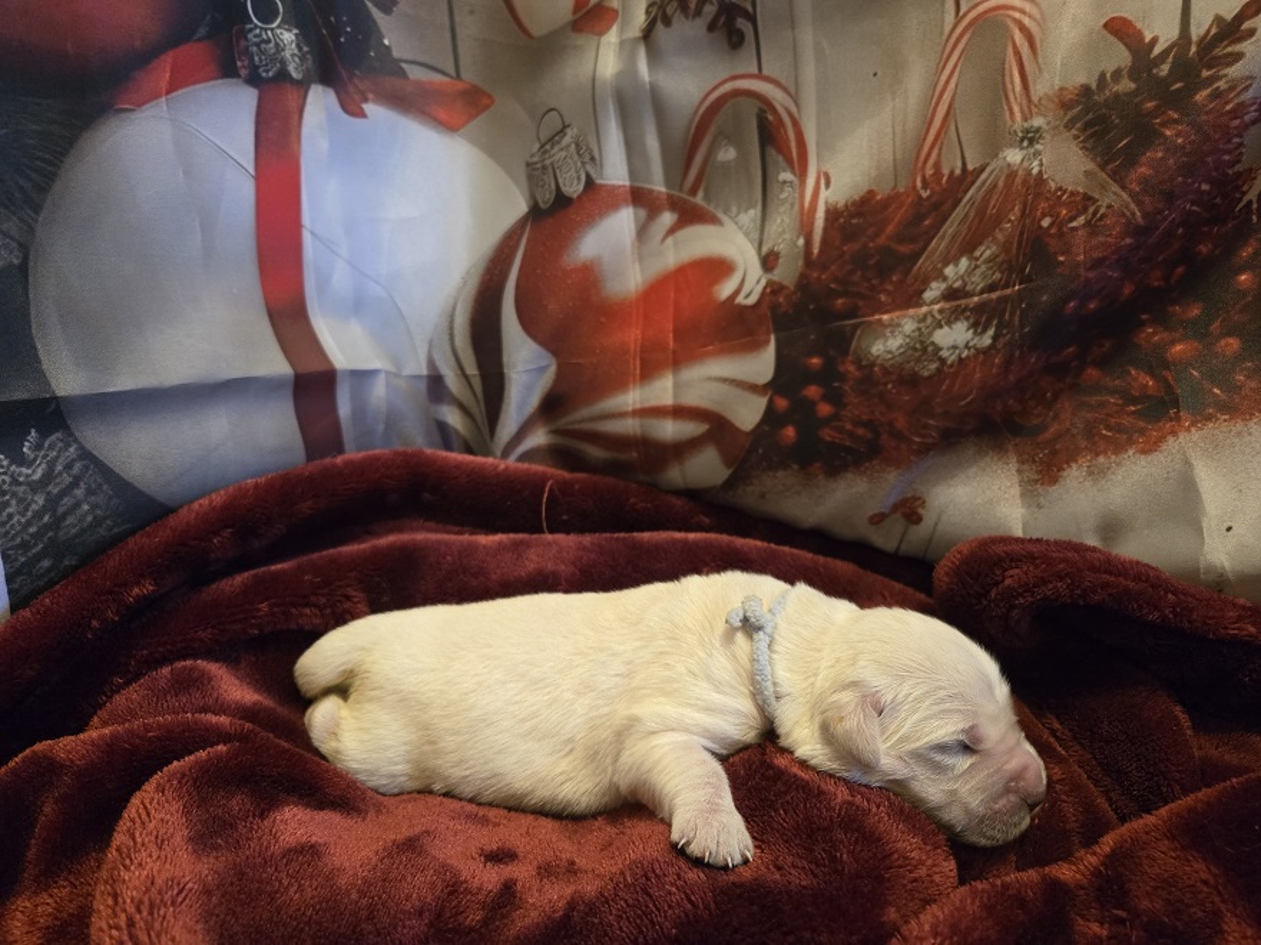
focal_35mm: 23
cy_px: 472
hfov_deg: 73.9
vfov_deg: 58.9
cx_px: 630
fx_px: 838
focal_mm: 5.4
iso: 800
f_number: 1.8
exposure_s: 1/60
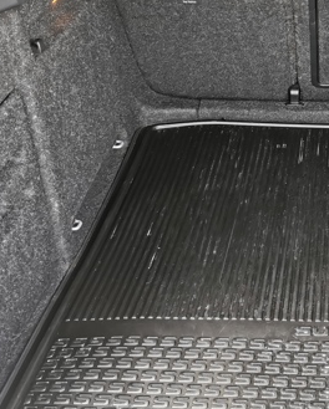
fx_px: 778
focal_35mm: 64
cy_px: 159
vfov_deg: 29.5
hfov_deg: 22.9
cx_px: 335
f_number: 1.8
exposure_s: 1/99.9
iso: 64
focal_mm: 5.58
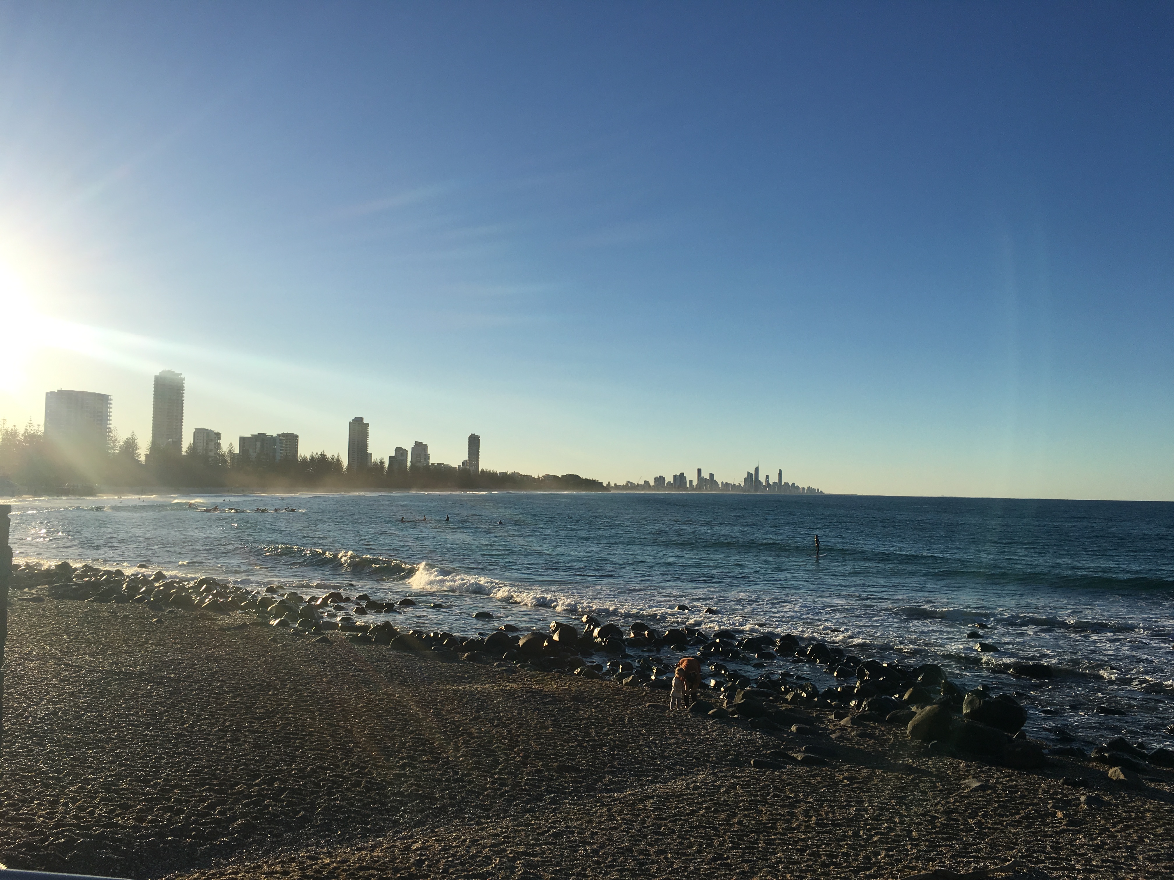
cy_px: 440
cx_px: 587
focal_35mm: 29
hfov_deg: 61.7
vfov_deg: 48.2
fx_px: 984
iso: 25
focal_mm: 4.15
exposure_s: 1/2262
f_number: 2.2
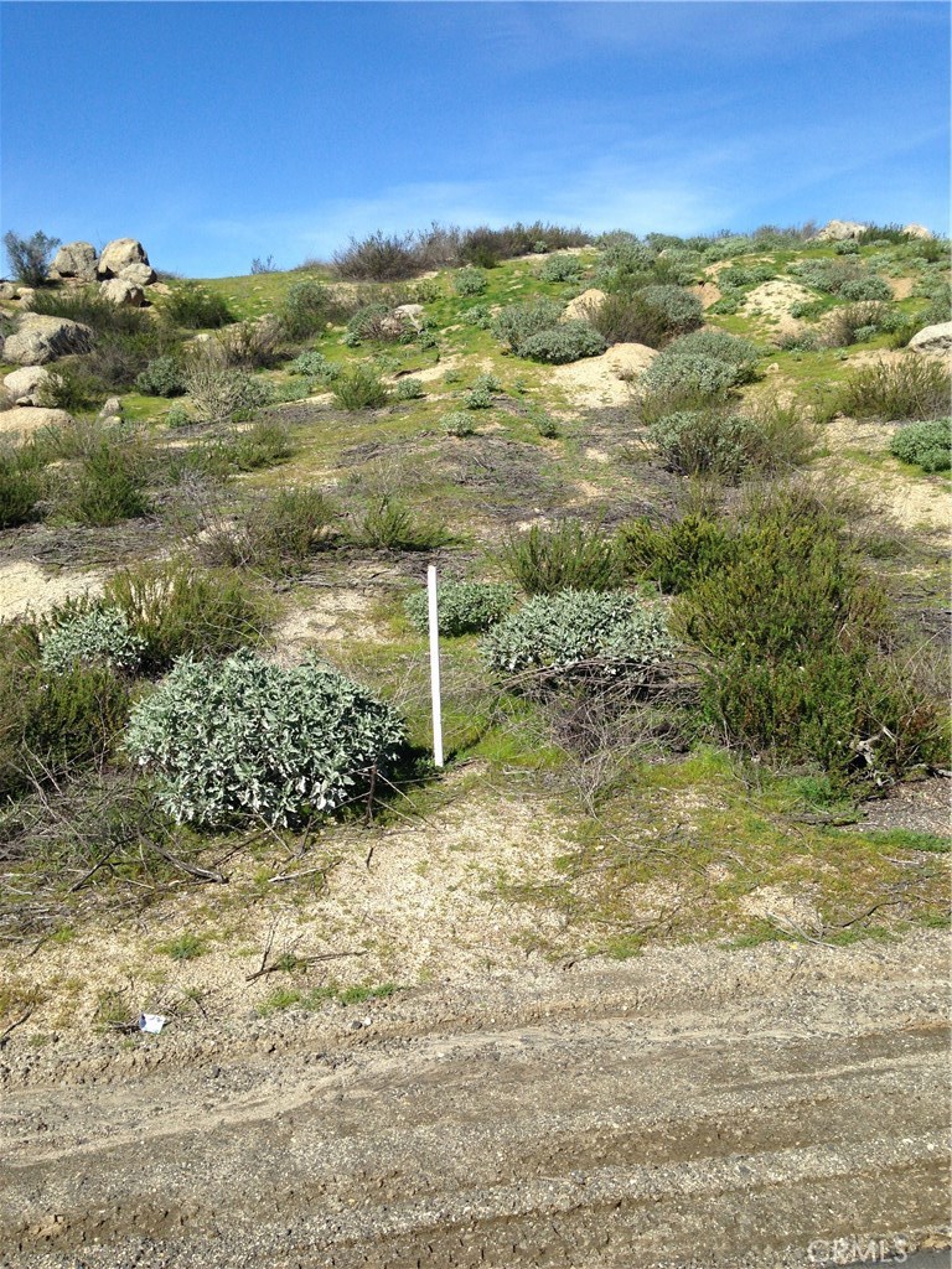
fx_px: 1210
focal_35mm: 33
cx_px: 476
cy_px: 634
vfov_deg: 55.4
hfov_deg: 42.9
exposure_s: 1/1595
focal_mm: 4.12
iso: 50
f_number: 2.4
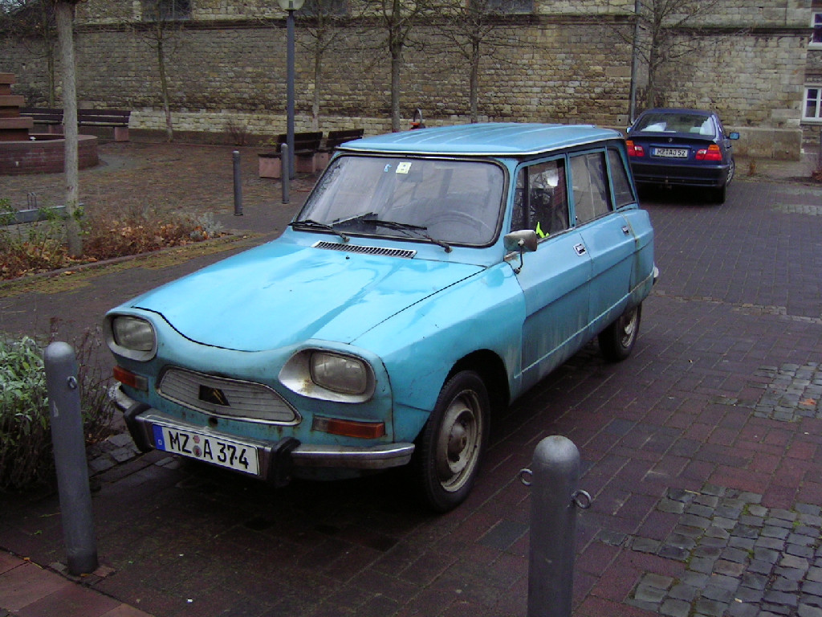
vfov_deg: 39.7
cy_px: 308
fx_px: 855
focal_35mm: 36
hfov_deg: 51.4
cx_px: 411
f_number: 2.8
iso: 100
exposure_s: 1/36.8
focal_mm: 5.6
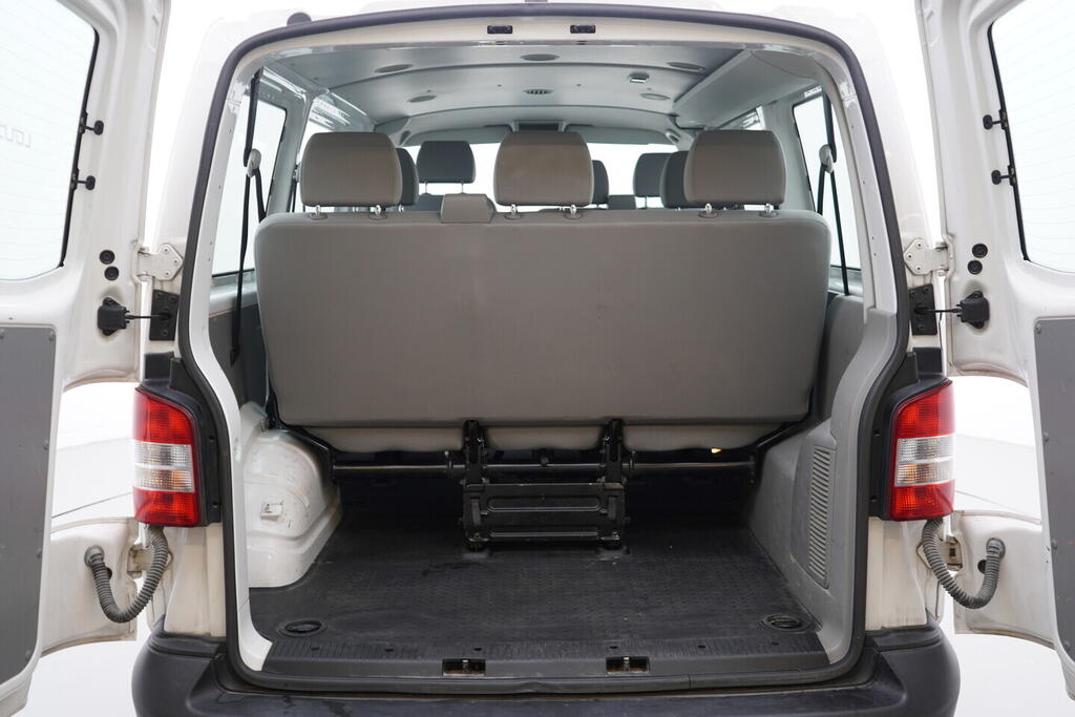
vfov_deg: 36.9
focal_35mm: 36
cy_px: 358
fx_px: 1075
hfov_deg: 53.1
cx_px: 538
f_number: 2.8
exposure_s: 1/40
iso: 125
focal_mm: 24
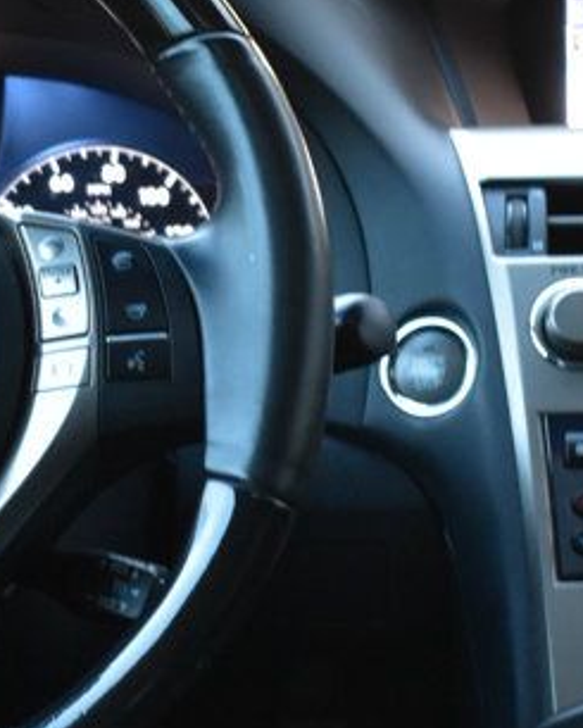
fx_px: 2534
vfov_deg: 16.2
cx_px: 424
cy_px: 566
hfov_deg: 13.1
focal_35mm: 118
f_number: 4
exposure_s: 1/13
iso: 1600
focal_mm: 25
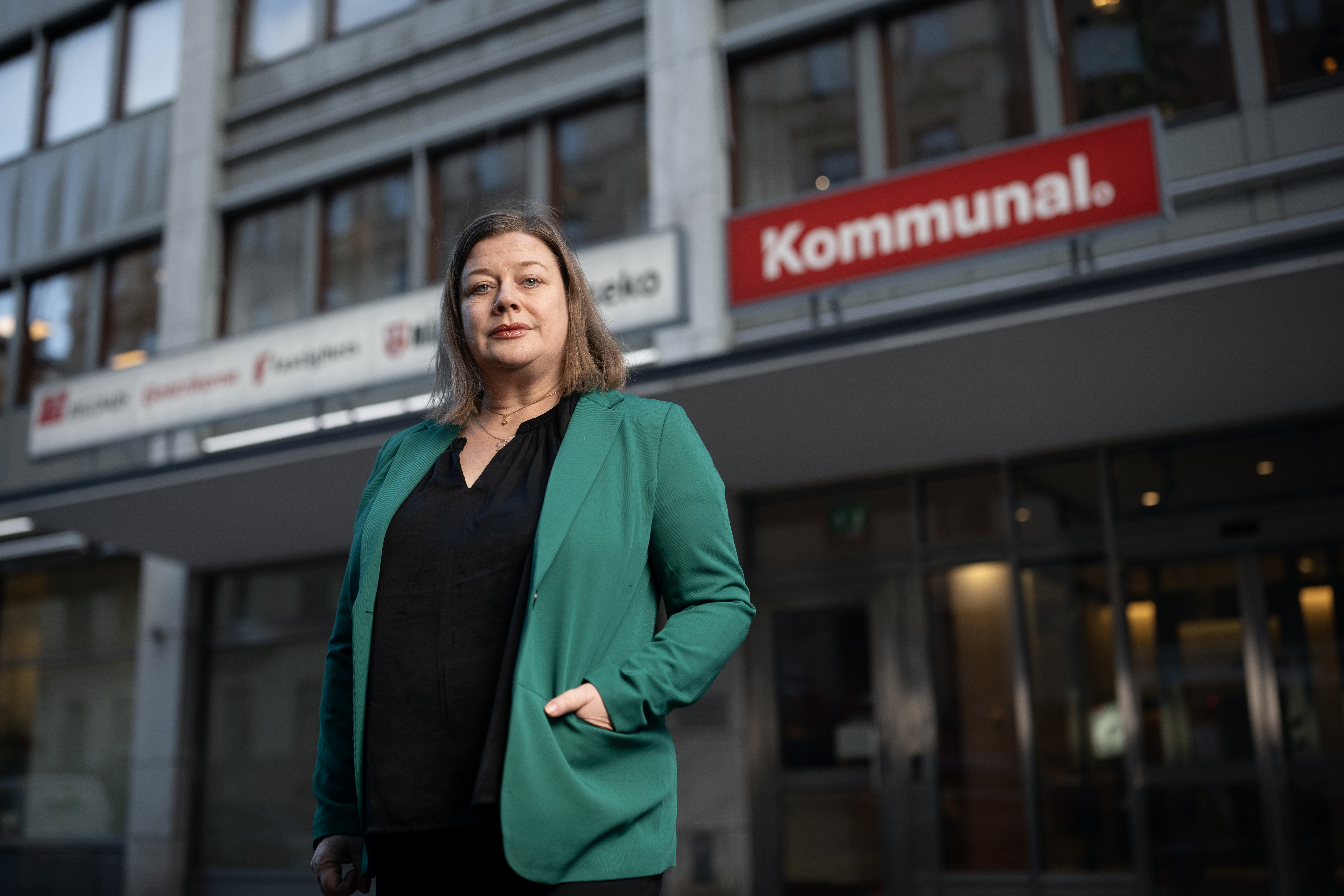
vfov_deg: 33.4
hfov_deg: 48.5
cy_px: 448
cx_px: 672
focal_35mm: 40
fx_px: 1493
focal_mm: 40
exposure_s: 1/800
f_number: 1.8
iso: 160
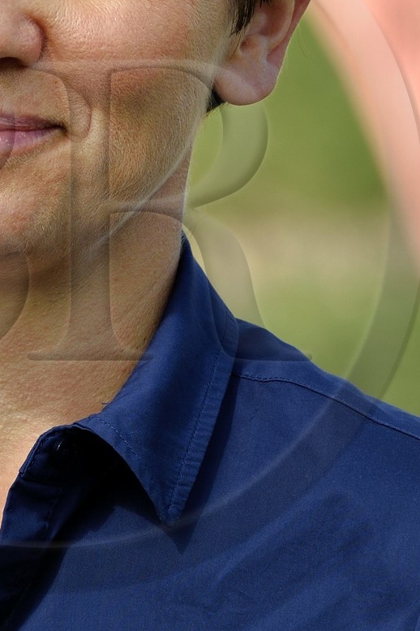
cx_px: 48
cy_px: 212
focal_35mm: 618
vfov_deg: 3.3
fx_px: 10814
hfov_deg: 2.2
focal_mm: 200
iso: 200
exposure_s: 1/250
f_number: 10
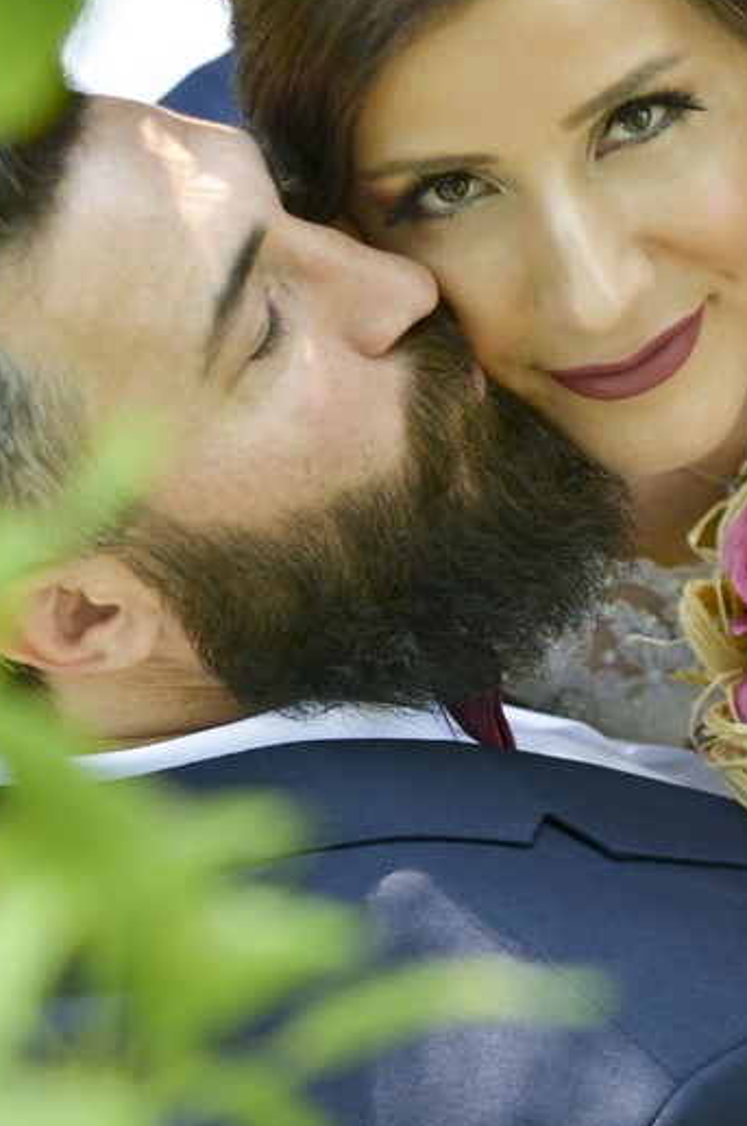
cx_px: 495
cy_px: 632
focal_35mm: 156
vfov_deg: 13.2
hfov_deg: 8.8
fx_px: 4871
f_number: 2.8
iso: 200
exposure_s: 1/160
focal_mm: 70
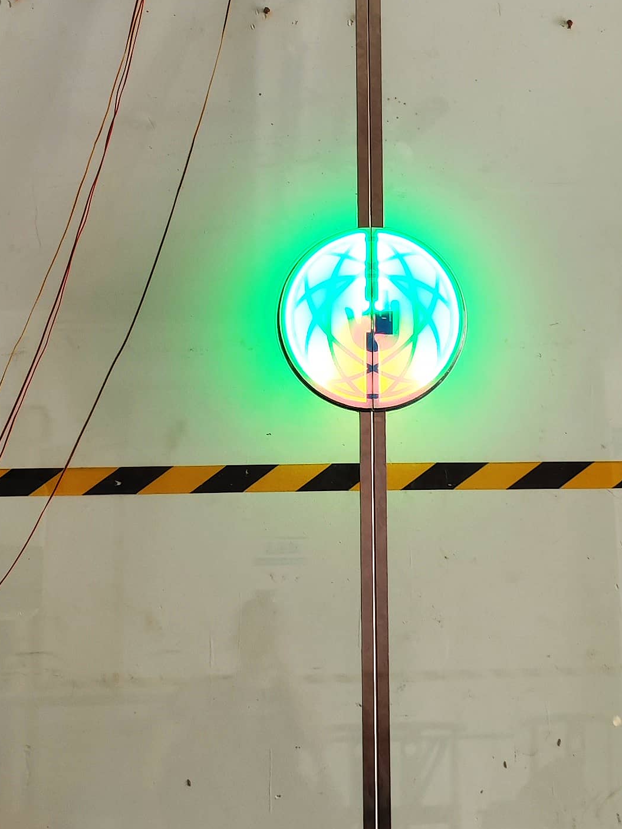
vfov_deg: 28.7
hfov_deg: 21.9
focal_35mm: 67
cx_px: 388
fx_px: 1605
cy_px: 267
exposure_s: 1/54.8
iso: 372
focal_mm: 8.7
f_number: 1.9
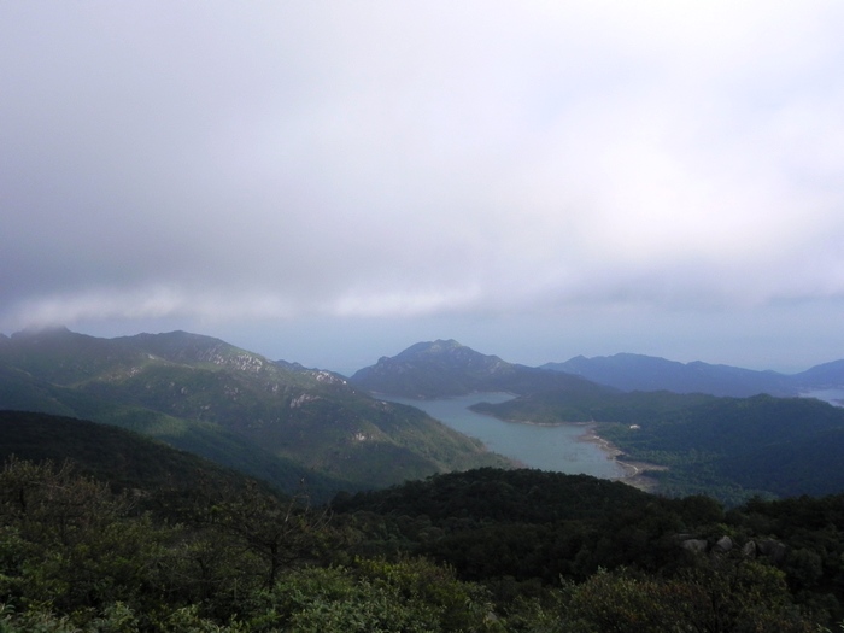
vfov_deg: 48.2
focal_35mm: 29
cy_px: 316
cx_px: 422
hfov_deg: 61.7
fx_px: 707
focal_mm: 5.2
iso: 160
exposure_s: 1/384
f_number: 7.1
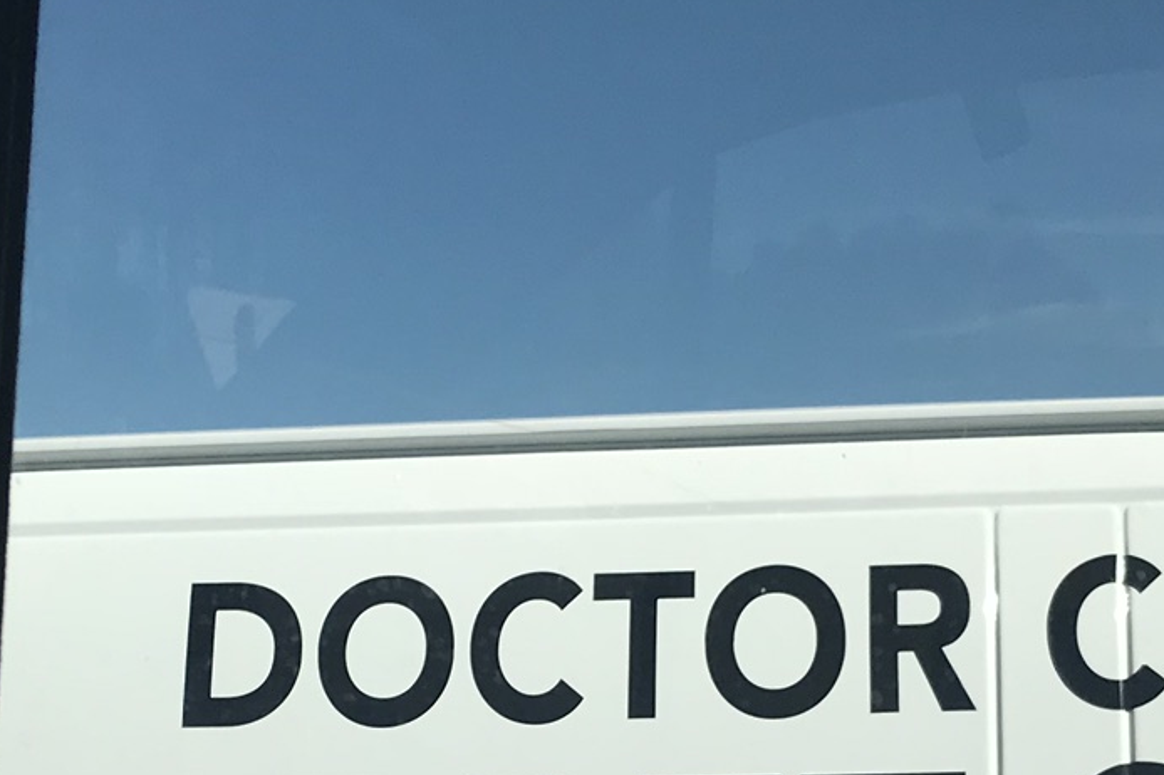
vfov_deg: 15.2
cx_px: 592
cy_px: 971
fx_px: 2779
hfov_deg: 23.7
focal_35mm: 86
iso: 20
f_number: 1.8
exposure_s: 1/1916
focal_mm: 3.99
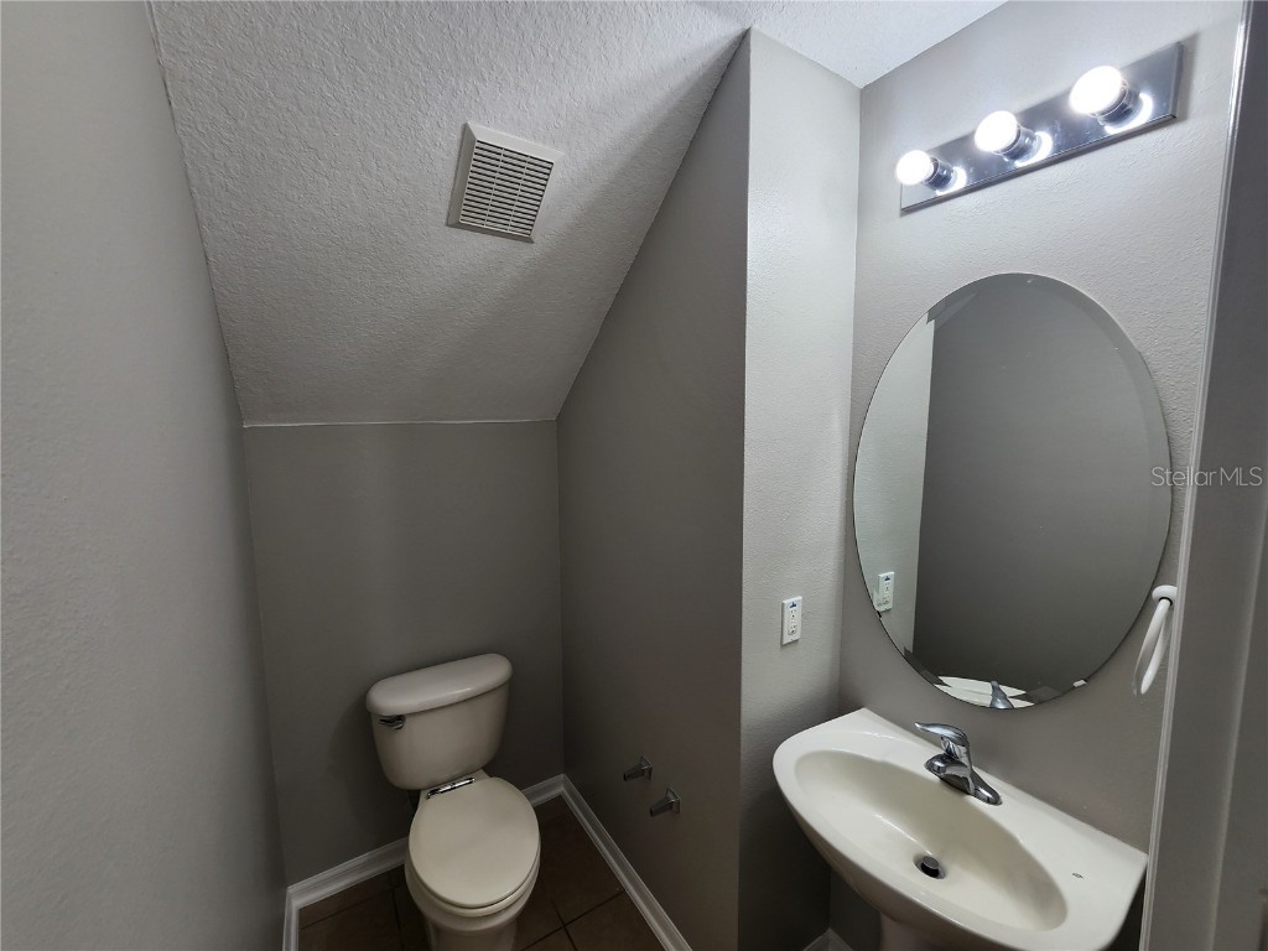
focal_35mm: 13
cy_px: 476
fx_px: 476
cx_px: 634
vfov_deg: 89.9
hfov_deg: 106.2
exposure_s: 1/60
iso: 64
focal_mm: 2.2
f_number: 2.2
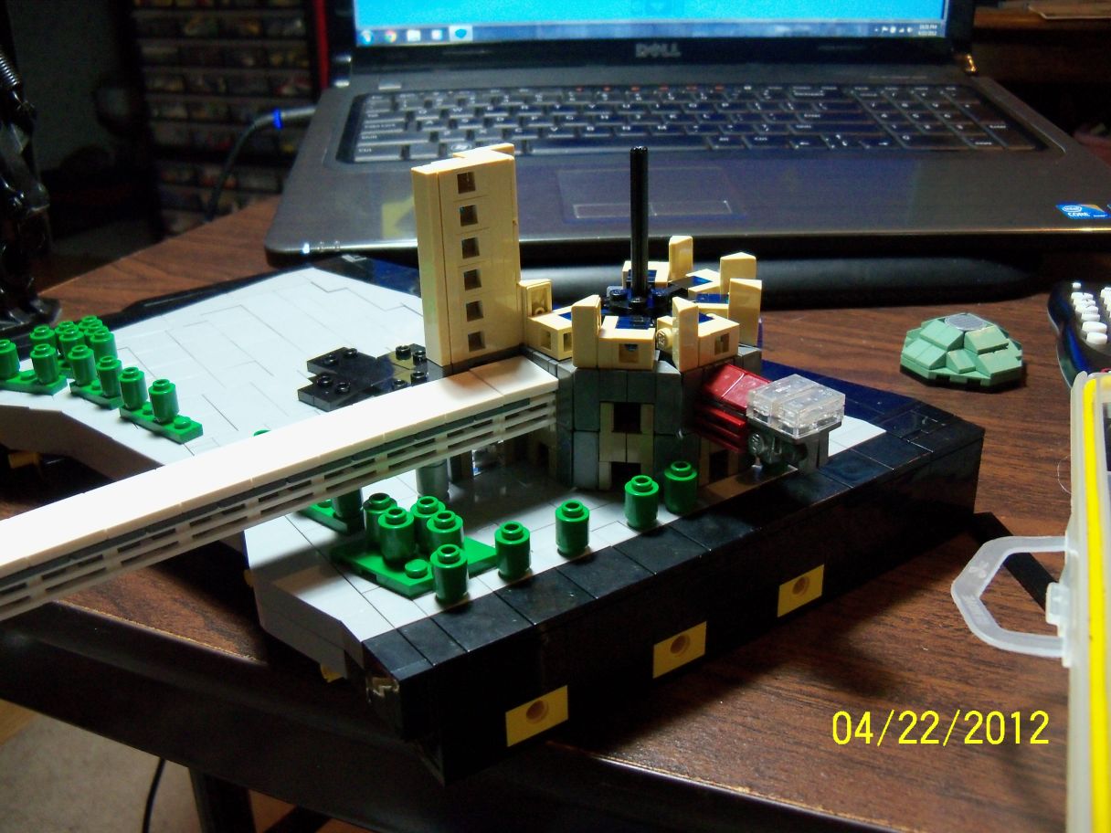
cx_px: 556
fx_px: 1123
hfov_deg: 52.6
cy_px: 416
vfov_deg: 40.7
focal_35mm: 35
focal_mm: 6.2
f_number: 3.5
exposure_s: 1/40
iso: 400
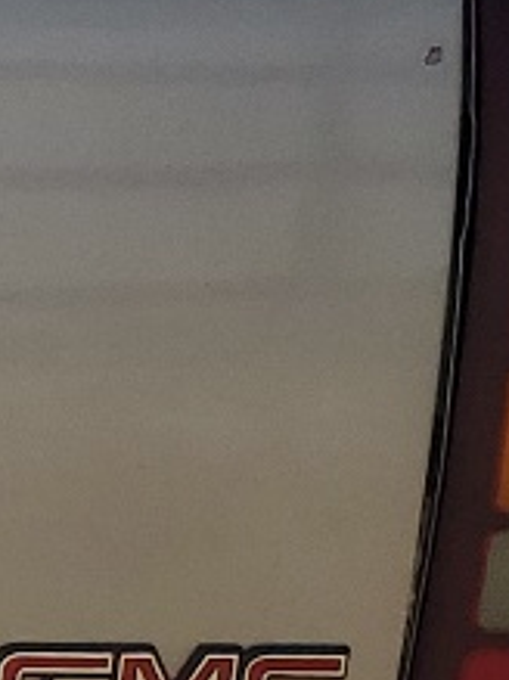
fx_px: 3729
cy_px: 481
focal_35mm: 190
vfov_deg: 10.4
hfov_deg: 6.8
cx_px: -1201
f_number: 1.5
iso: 50
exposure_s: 1/5000
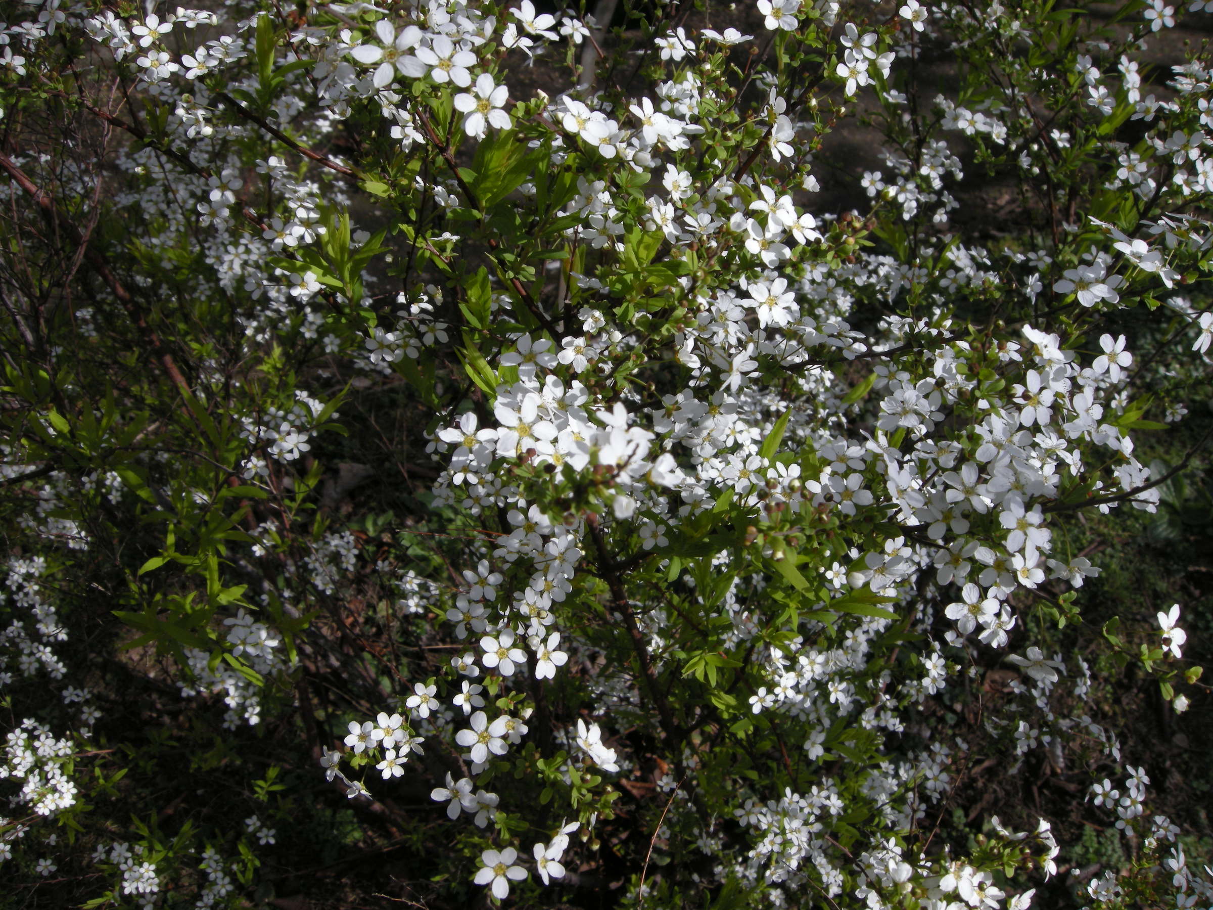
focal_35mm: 35
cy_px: 455
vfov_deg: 40.7
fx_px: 1226
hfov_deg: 52.6
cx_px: 606
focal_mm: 7.5
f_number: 6.1
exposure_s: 1/280
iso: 64
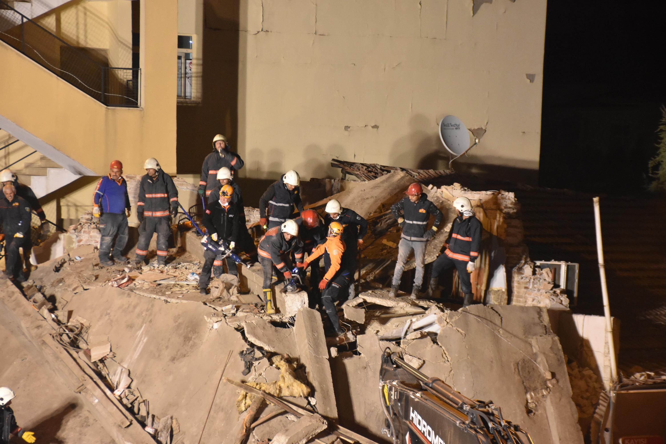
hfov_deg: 18.2
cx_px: 333
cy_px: 222
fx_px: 2081
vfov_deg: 12.2
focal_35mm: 112
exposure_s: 1/60
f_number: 5
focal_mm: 75
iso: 2500
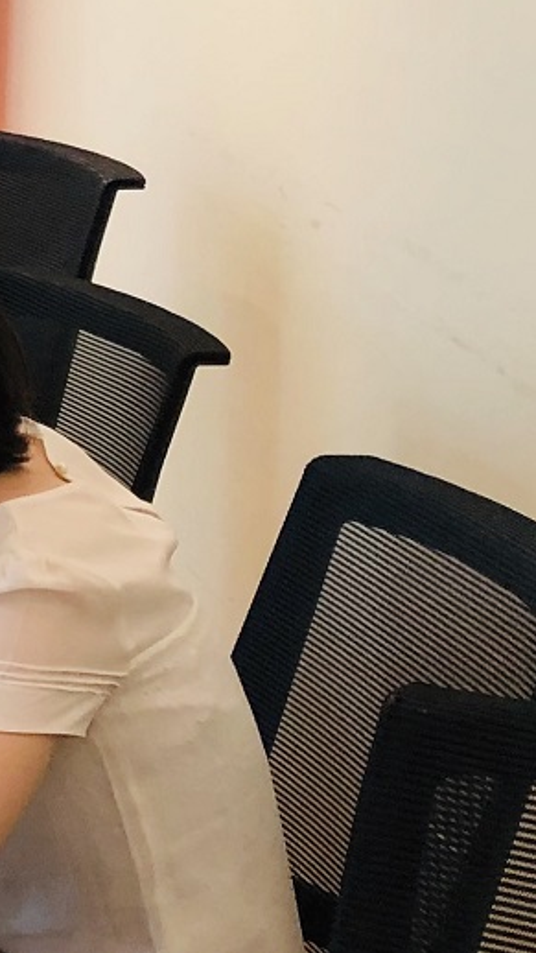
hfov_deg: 8.3
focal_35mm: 118
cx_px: -1216
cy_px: 299
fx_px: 2980
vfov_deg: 18.1
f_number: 1.8
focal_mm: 4
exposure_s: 1/33
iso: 32
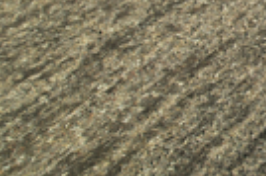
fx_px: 546
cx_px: 445
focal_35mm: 74
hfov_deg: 21.0
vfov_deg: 17.5
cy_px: -40
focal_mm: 8.38
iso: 100
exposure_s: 1/1600
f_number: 2.8
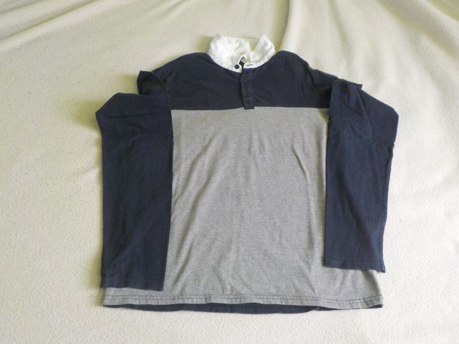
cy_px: 172
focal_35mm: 30
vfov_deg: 46.8
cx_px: 230
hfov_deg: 60.0
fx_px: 398
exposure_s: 1/30
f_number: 3.3
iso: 400
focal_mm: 4.1
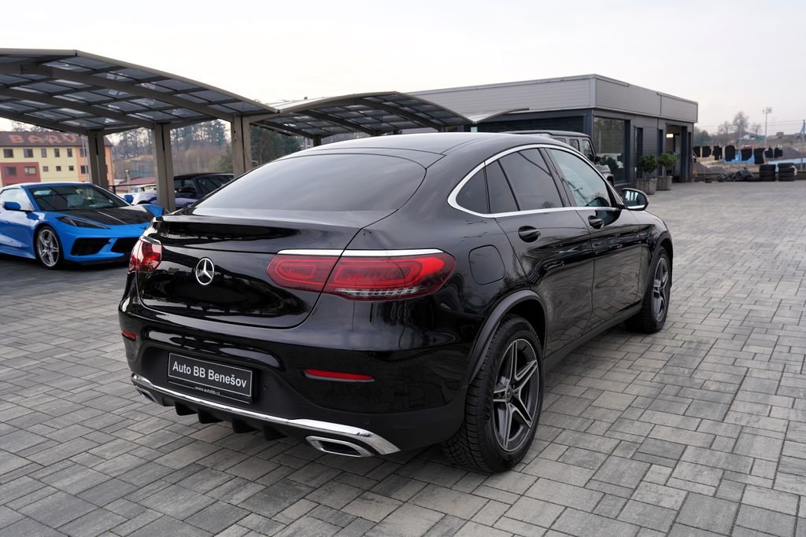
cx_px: 403
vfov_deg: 42.3
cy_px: 268
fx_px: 694
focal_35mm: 31
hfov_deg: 60.3
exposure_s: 1/160
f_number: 5.6
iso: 100
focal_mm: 31
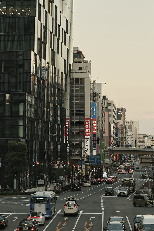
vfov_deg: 19.1
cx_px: 114
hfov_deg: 12.8
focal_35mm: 107
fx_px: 687
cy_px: 86
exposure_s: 1/280
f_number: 5.6
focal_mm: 27
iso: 640
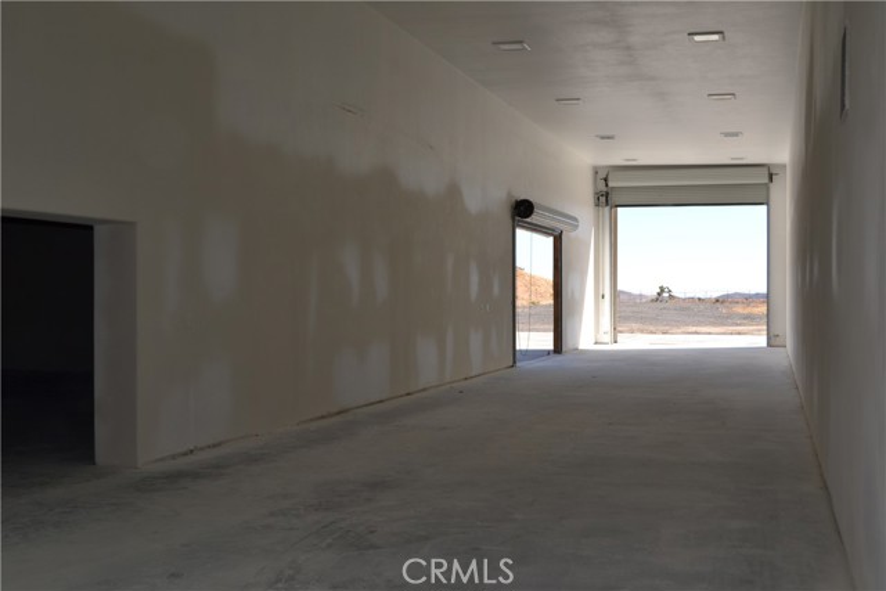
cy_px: 296
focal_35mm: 39
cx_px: 443
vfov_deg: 34.2
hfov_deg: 49.5
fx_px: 960
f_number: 5.6
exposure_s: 1/200
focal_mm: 26
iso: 100
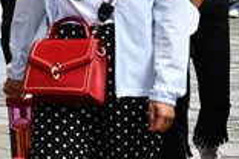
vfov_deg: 4.6
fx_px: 1945
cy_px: -175
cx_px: -234
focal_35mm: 293
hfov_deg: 6.8
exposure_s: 1/400
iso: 800
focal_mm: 48
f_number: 8
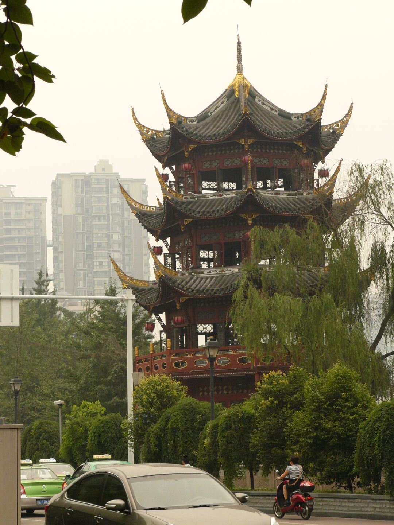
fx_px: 1502
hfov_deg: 14.9
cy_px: 262
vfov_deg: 19.8
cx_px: 197
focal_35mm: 99
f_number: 5.6
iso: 200
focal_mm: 16.5
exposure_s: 1/320
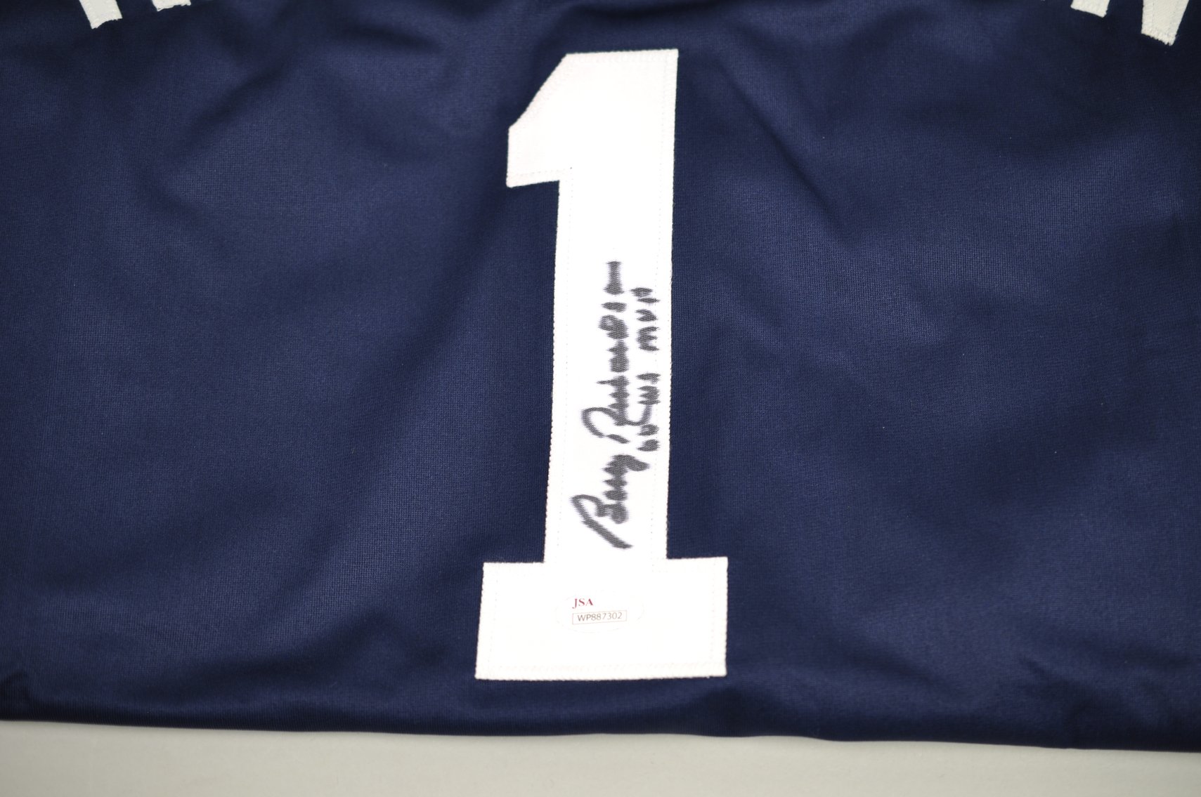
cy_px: 398
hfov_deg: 33.4
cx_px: 600
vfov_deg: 22.6
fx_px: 1999
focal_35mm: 60
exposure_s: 1/40
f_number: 3.2
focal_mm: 40
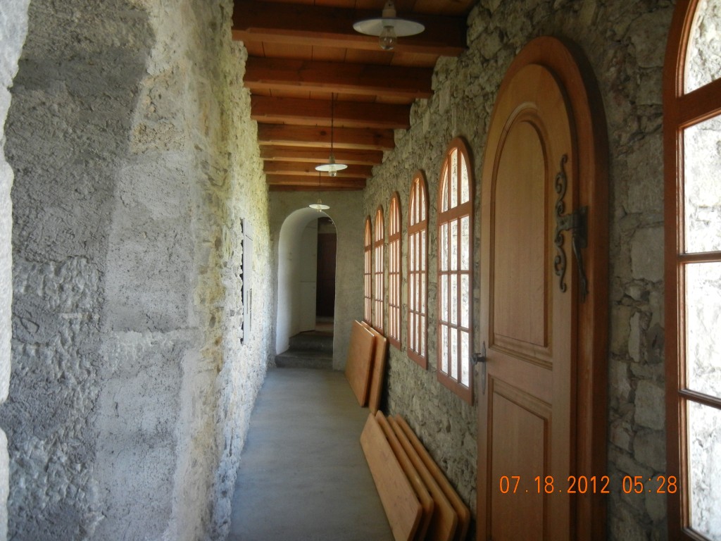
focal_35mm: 30
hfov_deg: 60.0
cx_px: 360
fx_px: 625
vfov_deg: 46.8
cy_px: 270
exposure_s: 1/54.6
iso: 400
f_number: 3.5
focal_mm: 5.4
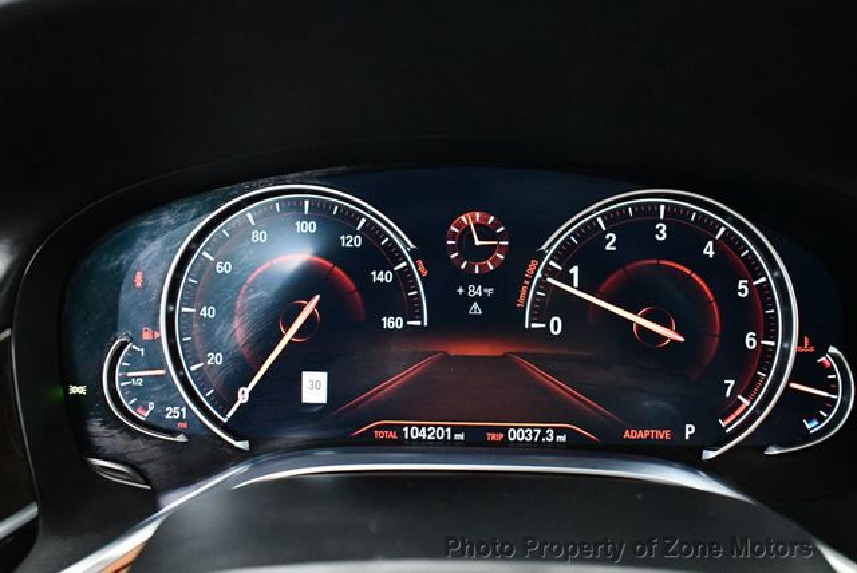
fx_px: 858
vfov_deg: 36.9
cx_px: 428
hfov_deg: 53.1
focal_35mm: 36
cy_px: 286
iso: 7200
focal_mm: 18
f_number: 3.5
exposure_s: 1/60
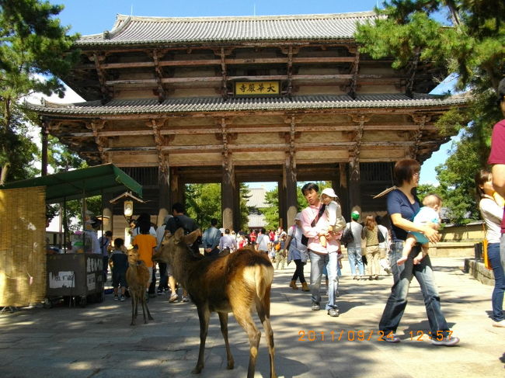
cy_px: 189
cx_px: 252
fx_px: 452
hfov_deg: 58.4
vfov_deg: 45.4
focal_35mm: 31
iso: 100
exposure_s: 1/80
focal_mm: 5.7
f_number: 8.8
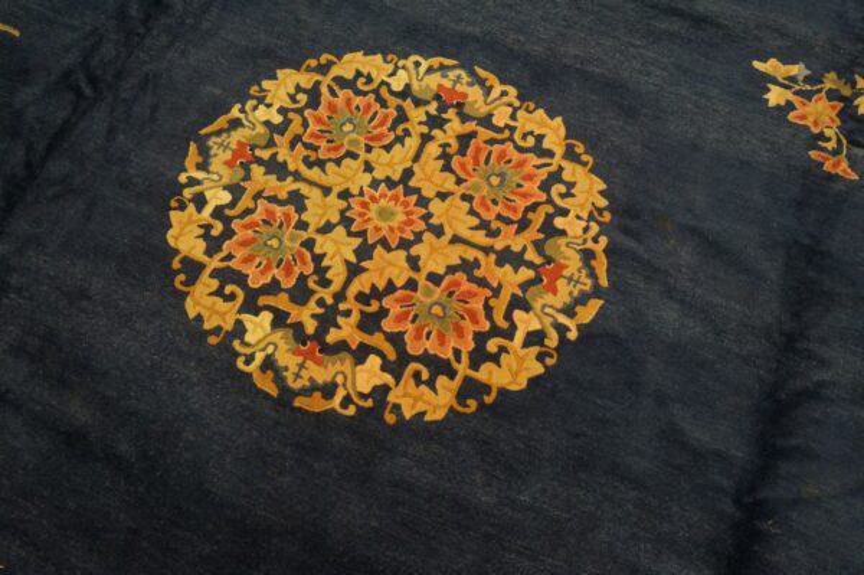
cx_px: 432
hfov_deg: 62.0
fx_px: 719
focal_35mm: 30
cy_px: 288
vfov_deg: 43.5
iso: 2000
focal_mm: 20
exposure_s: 1/160
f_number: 4
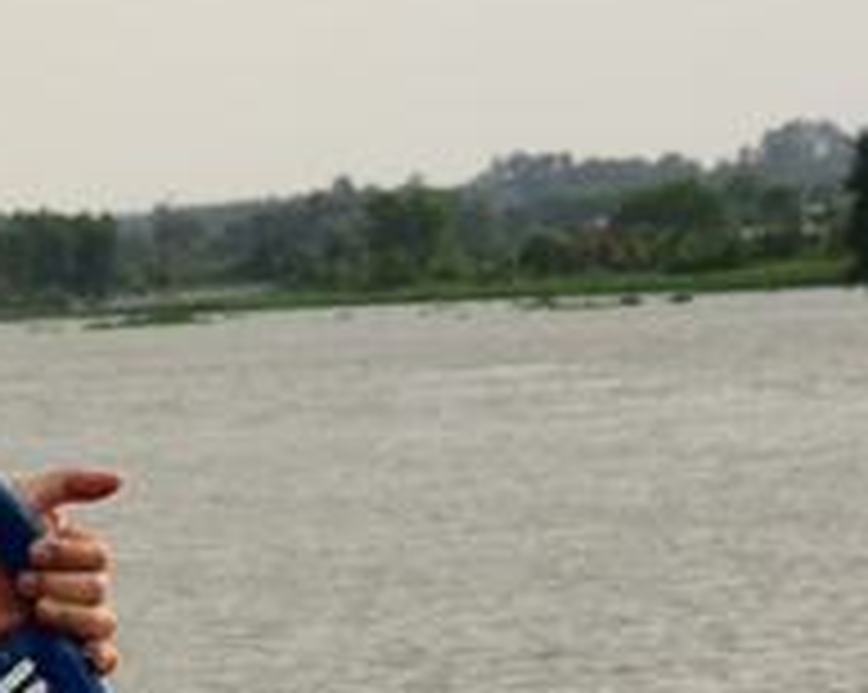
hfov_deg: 9.6
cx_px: -364
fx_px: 5030
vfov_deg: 7.9
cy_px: 549
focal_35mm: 196
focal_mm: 62
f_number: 11
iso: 200
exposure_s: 1/125
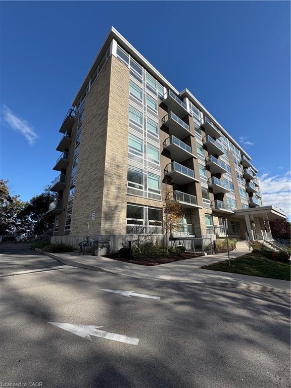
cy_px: 194
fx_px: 157
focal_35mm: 14
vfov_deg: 102.1
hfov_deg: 85.7
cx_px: 146
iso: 50
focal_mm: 2.22
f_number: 2.2
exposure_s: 1/1880
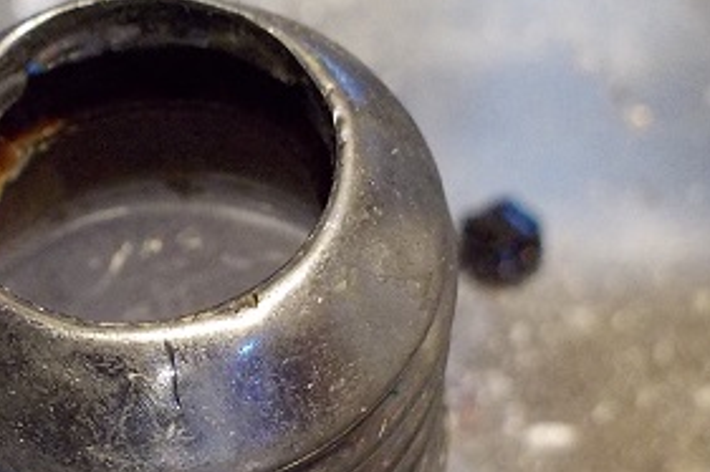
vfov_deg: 15.8
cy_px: 371
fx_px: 1695
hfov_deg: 23.3
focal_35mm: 86
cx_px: 139
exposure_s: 1/25
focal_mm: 4.1
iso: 320
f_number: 3.3
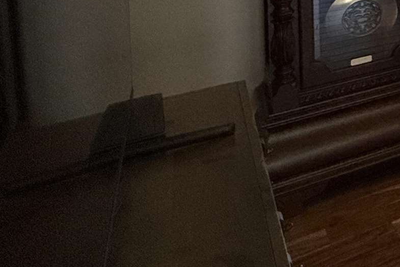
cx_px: 750
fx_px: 633
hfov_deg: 20.9
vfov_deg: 19.6
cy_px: -170
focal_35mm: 57
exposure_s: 1/99
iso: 125
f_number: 2.2
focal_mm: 2.22
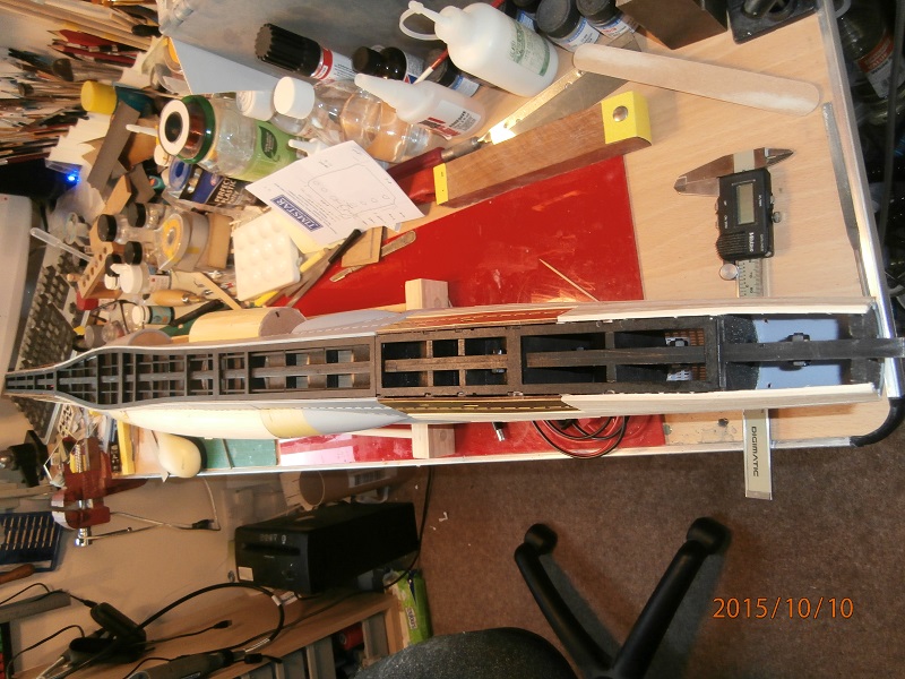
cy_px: 340
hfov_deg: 71.6
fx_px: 627
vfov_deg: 56.8
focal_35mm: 24
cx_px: 452
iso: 200
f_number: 3
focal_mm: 4.2
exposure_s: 1/30
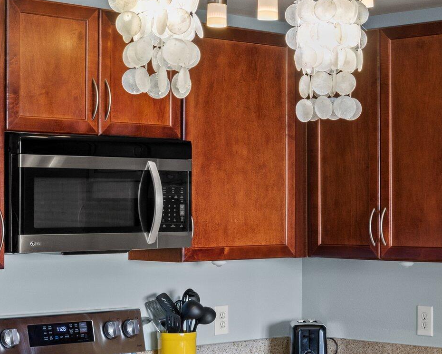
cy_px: 228
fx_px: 1217
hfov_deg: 20.4
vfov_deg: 16.5
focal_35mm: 93
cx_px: 329
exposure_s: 1/2.5
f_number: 9
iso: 400
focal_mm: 30
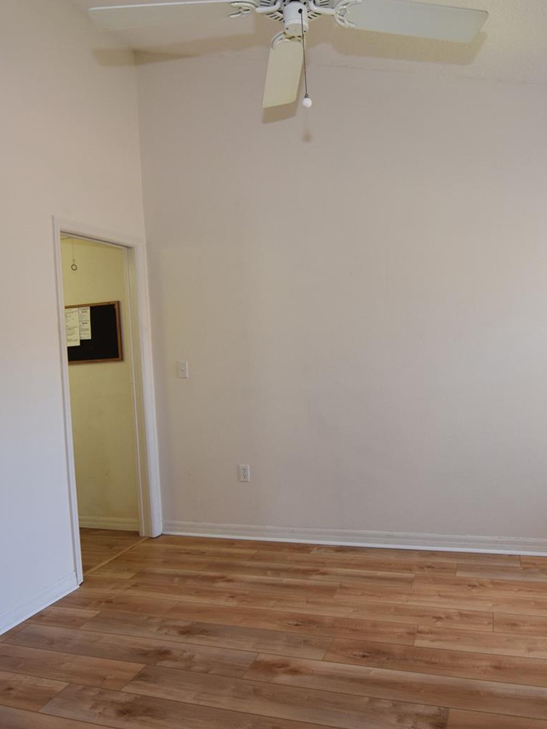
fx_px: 521
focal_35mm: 25
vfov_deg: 69.9
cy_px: 353
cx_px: 322
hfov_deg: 55.1
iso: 800
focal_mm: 11
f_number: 5
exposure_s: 1/100
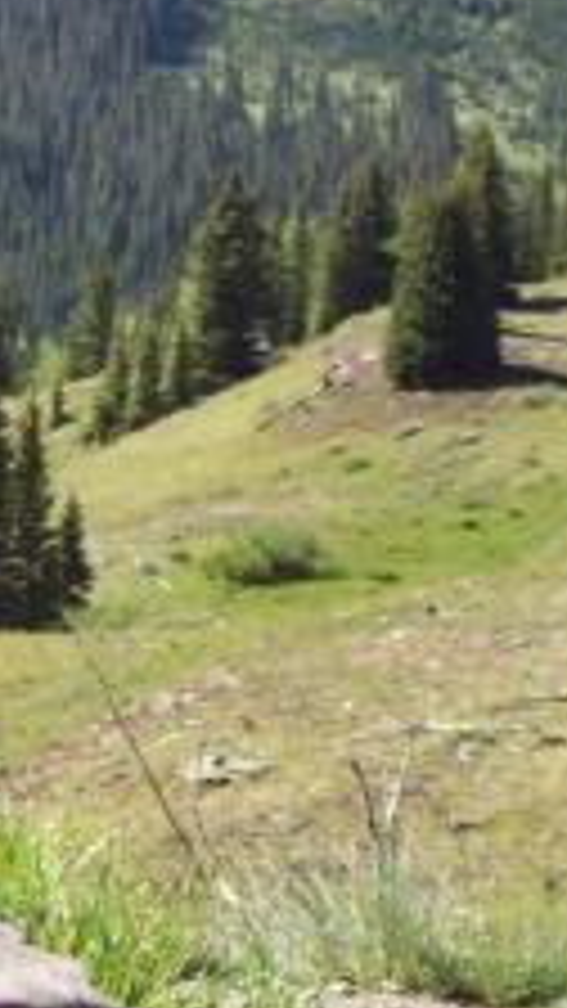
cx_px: -76
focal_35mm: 187
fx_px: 4998
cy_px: 198
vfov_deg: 11.5
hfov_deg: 6.5
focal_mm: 10.7
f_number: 3.8
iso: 80
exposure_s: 1/390
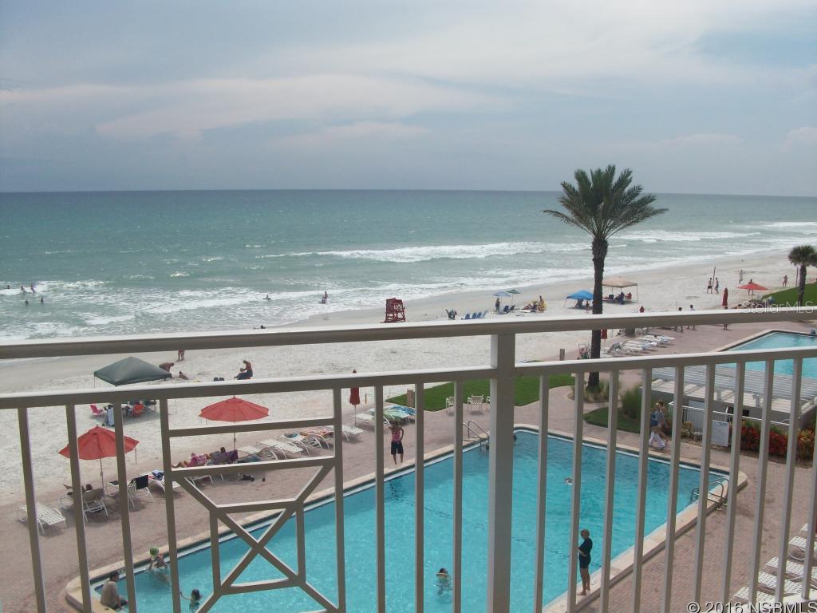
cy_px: 306
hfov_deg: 54.0
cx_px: 408
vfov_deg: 41.8
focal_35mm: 34
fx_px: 802
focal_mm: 5.7
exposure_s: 1/416
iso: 64
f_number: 5.5
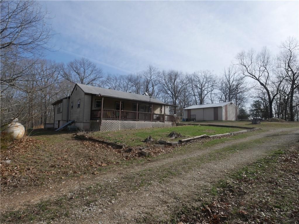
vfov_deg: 71.6
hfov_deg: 87.7
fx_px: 156
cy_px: 112
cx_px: 150
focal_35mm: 18
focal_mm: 9
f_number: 14
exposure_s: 1/125
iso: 200
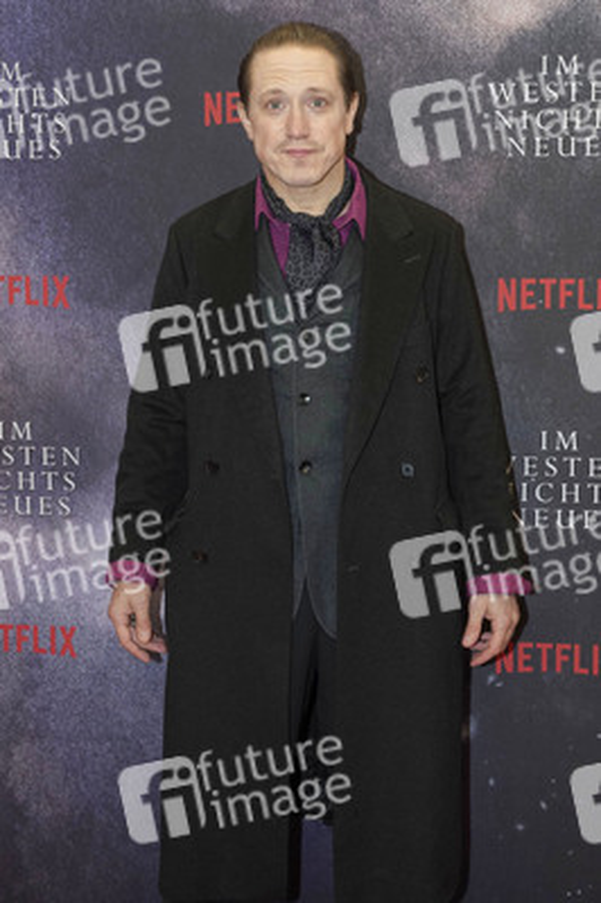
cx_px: 300
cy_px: 452
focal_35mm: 50
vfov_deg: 39.6
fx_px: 1254
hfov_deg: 26.9
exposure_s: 1/160
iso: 640
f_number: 5.6
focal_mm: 50
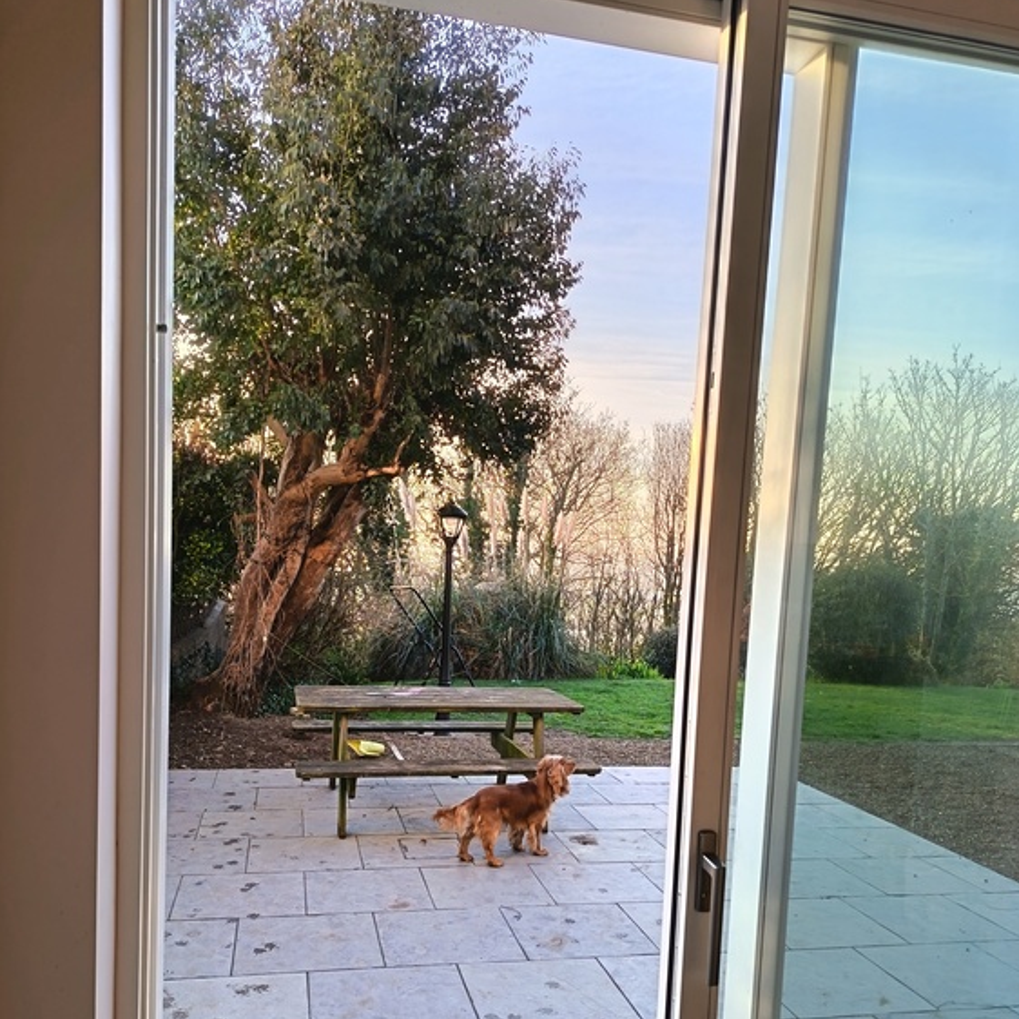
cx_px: 508
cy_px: 642
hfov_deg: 55.6
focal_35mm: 29
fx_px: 966
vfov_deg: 54.9
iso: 310
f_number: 1.75
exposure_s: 1/100
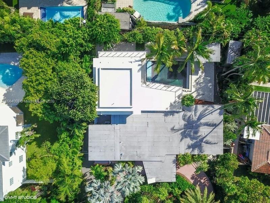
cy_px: 102
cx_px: 135
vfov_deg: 53.1
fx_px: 203
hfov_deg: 67.3
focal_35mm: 26
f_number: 2.2
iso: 100
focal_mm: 4.73
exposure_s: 1/350
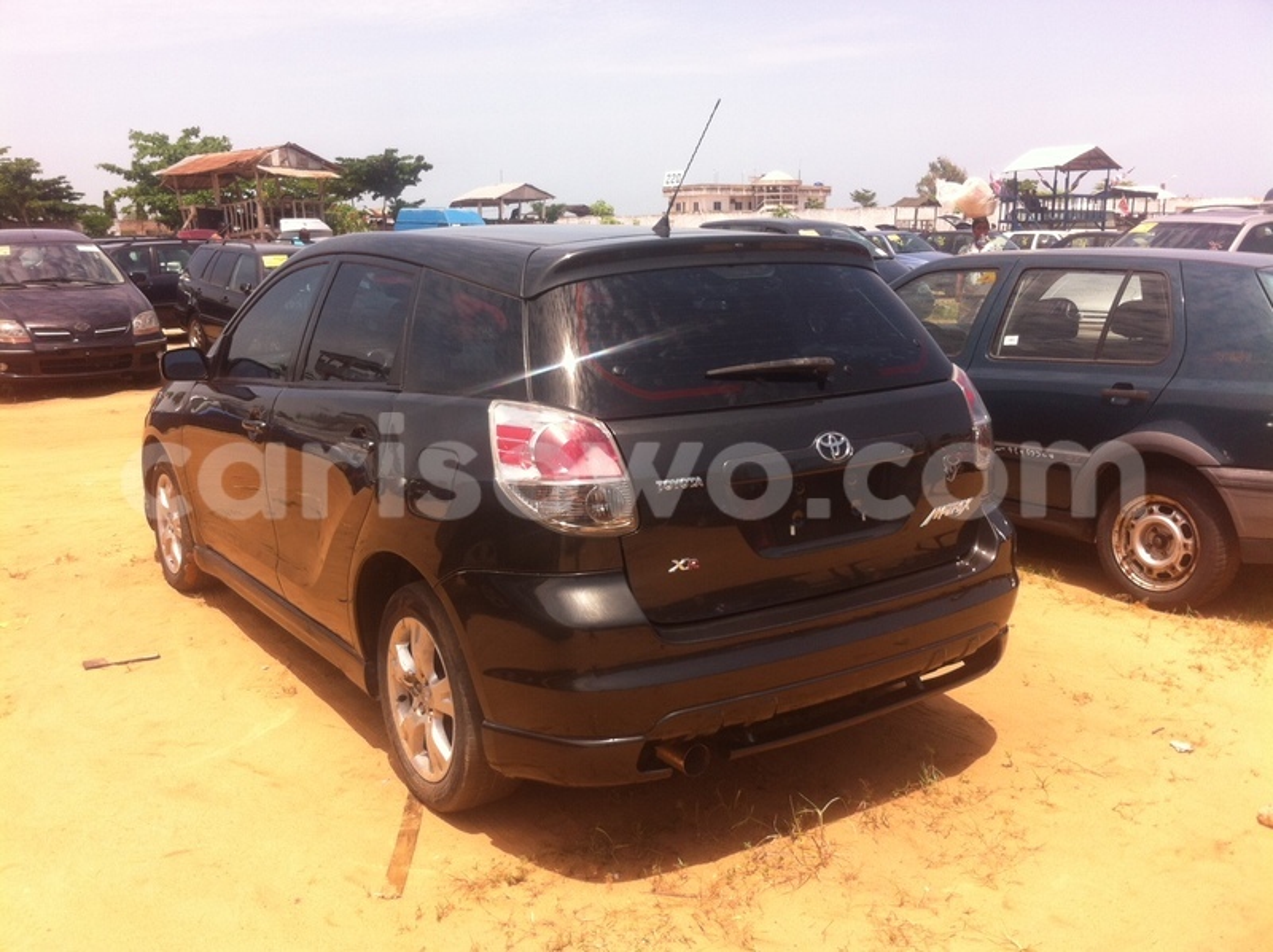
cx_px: 636
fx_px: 1286
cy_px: 476
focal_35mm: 35
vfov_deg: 40.6
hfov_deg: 52.7
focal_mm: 3.85
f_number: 2.8
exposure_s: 1/973
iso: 80
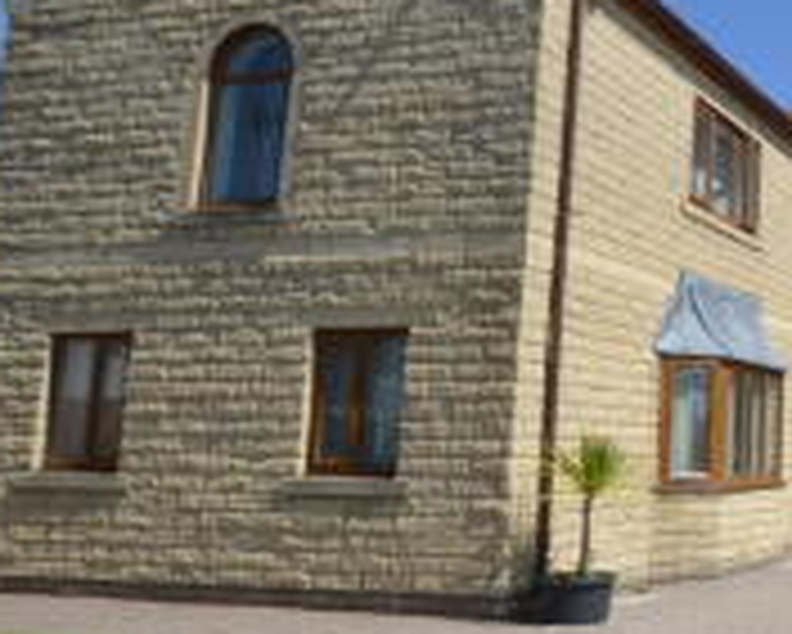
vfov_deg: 39.2
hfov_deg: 34.7
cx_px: 1012
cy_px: 330
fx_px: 891
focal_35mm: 38
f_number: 8
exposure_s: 1/250
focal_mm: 10
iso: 100
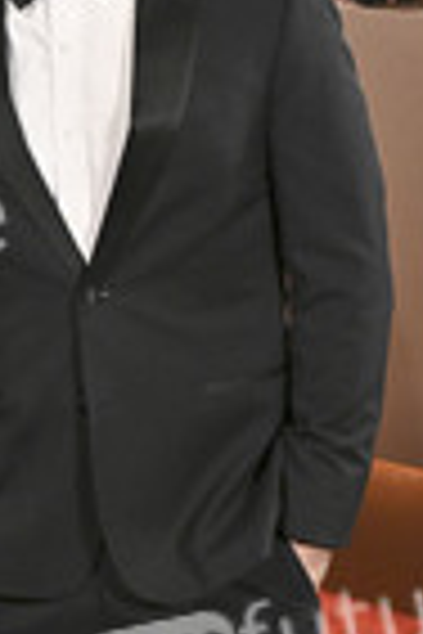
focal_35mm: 105
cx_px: -94
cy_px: 454
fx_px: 1850
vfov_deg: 19.4
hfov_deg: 12.7
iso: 2500
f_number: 5.6
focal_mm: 37
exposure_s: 1/320
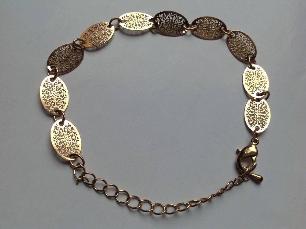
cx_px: 153
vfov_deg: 40.6
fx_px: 309
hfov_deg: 52.7
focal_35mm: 35
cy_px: 114
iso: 50
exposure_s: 1/293
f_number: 2.4
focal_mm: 4.28
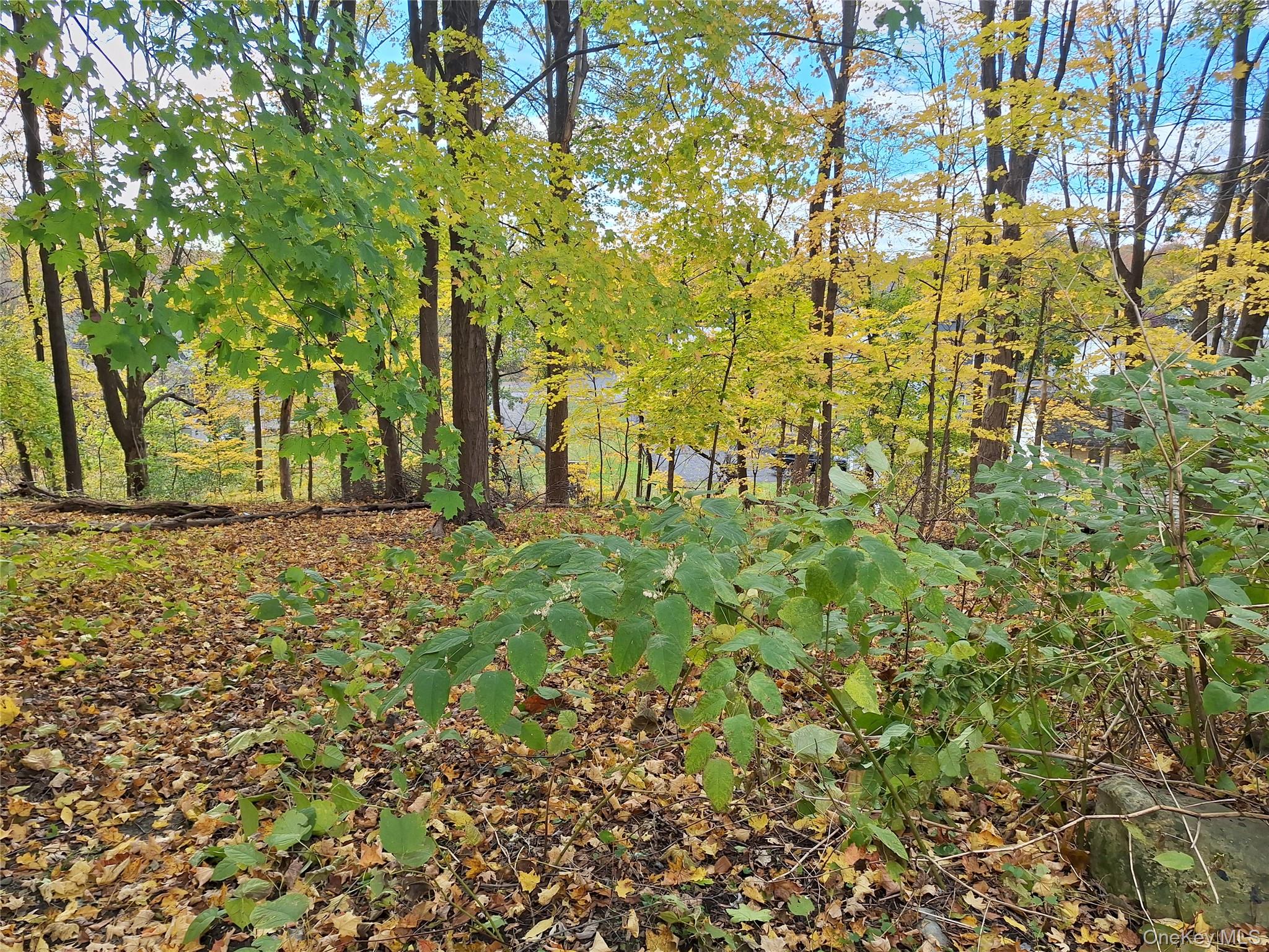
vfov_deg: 58.9
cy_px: 476
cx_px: 634
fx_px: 843
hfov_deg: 73.9
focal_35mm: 23
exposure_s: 1/459
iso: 40
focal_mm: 5.54
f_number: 1.8
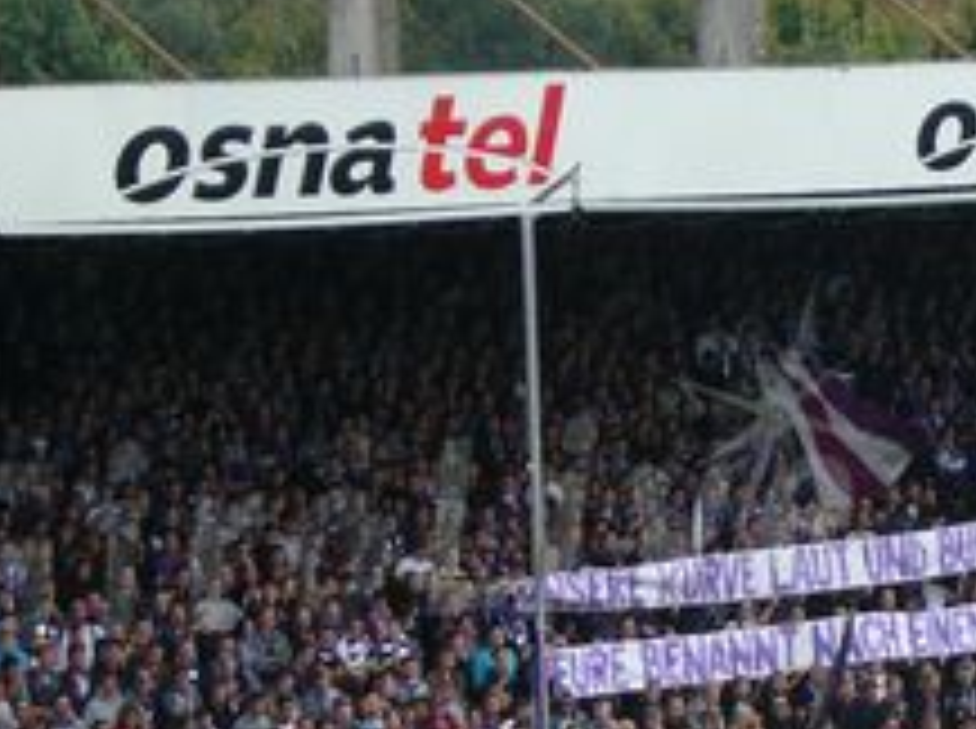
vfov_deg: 5.4
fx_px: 7769
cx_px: 909
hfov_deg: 7.2
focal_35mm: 276
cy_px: 583
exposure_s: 1/125
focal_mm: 17.4
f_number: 4.9
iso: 50
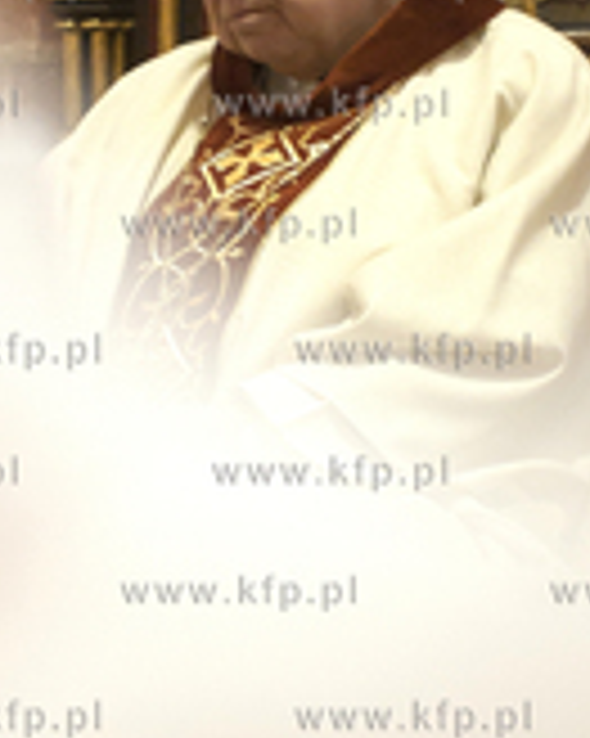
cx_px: 270
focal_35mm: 686
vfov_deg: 2.8
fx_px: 14987
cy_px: 342
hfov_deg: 2.3
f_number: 2.8
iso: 2000
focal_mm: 200
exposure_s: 1/60
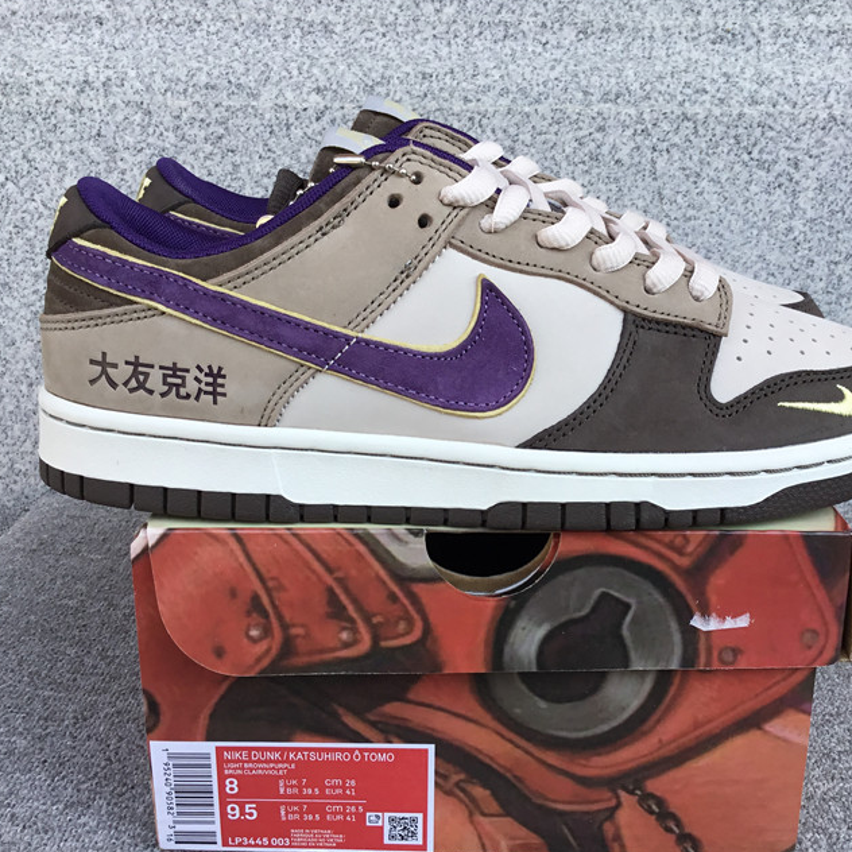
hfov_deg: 42.7
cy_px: 448
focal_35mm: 39
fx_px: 1086
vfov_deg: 42.8
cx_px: 489
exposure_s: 1/357
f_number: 2.4
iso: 25
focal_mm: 3.3
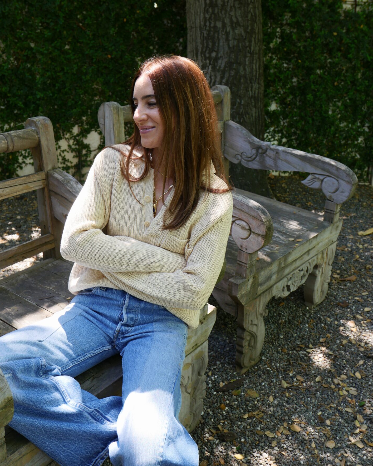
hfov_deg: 41.2
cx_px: 184
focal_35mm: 36
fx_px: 497
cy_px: 221
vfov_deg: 50.3
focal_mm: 15.3
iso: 200
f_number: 3.5
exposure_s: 1/125
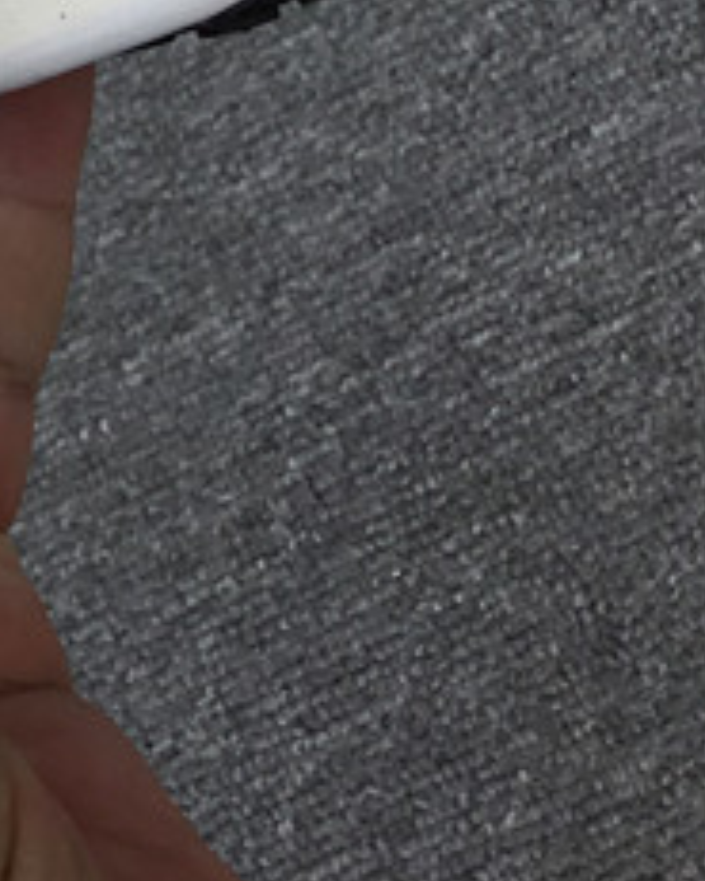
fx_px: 3076
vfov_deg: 15.2
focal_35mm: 118
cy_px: -395
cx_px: -1002
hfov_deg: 11.0
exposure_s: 1/637
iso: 25
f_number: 2.4
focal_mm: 3.3
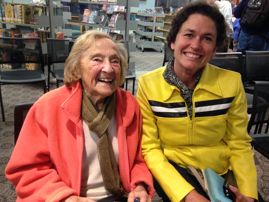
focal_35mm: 33
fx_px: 256
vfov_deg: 42.9
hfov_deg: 55.4
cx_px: 134
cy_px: 101
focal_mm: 4.12
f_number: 2.4
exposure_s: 1/20
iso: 320
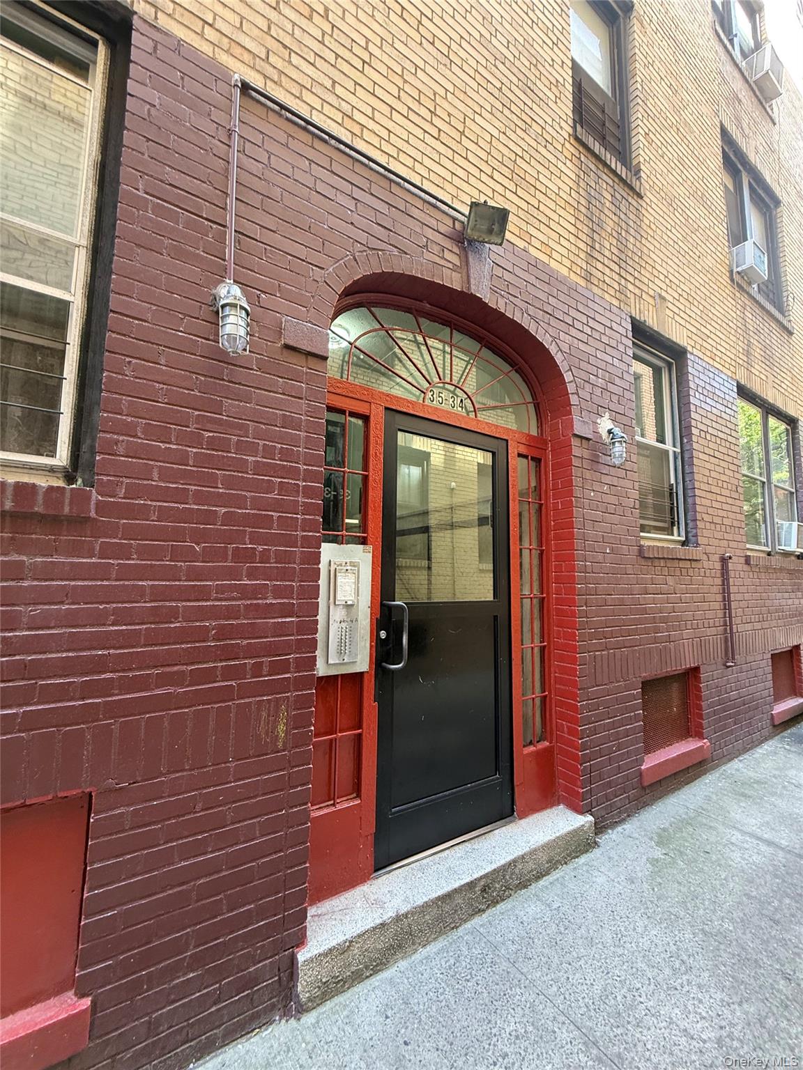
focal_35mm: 14
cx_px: 402
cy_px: 535
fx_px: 433
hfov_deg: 85.7
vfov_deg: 102.1
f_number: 2.2
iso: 200
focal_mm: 2.22
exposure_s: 1/60
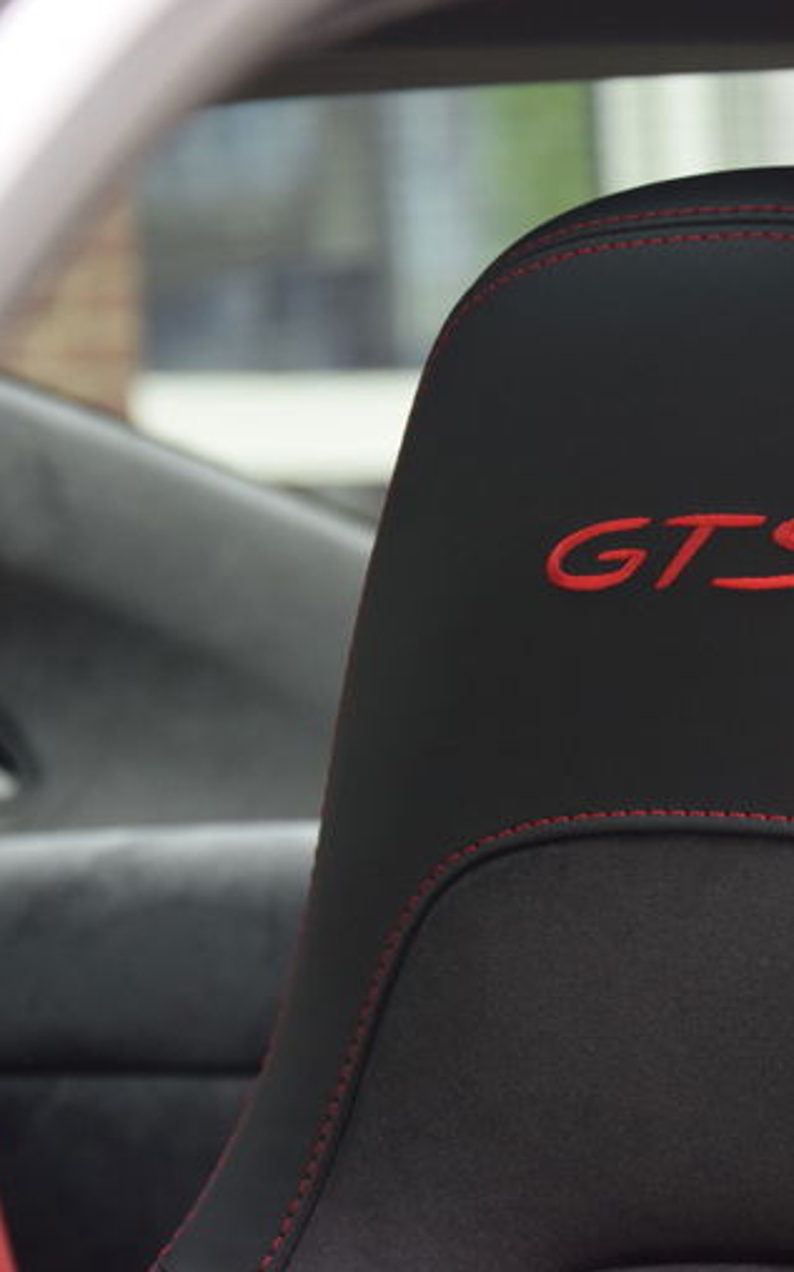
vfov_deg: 11.3
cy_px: 636
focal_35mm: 185
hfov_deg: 7.1
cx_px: 739
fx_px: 6412
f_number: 5.3
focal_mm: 80
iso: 800
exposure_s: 1/100
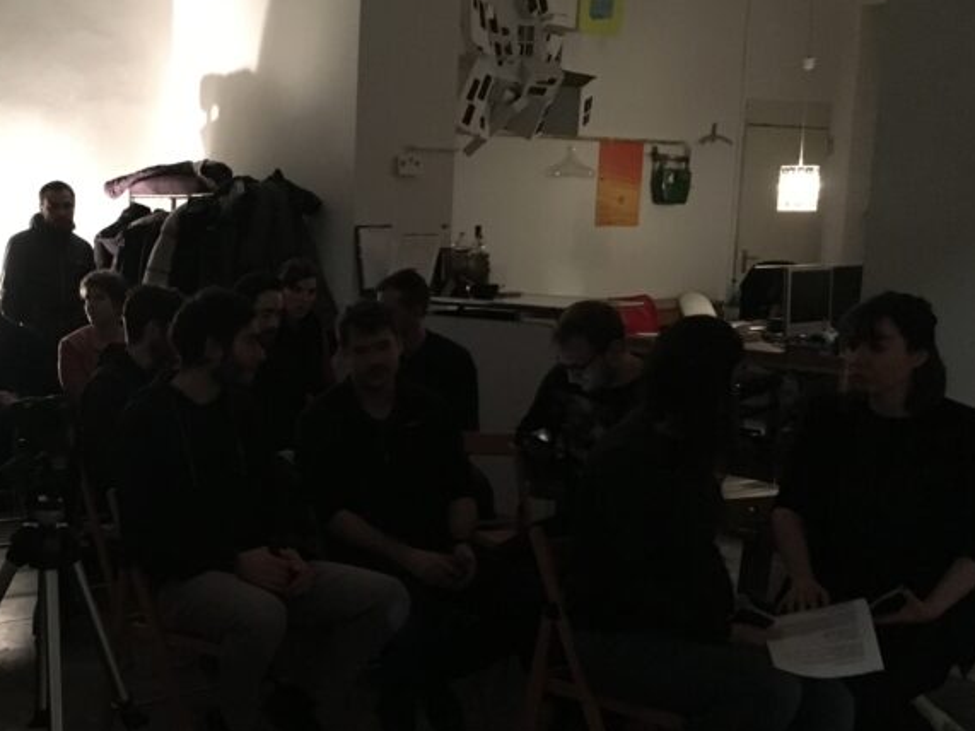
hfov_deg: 35.5
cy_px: 465
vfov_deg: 27.9
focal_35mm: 52
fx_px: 1464
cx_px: 179
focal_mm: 4.15
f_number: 2.2
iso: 320
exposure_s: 1/17
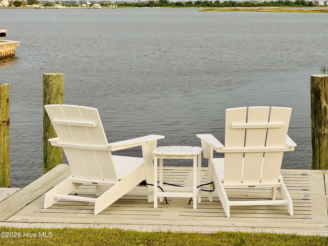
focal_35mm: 120
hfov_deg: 16.4
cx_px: 164
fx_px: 1137
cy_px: 123
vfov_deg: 12.3
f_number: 2.8
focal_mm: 15.66
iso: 50
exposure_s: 1/102
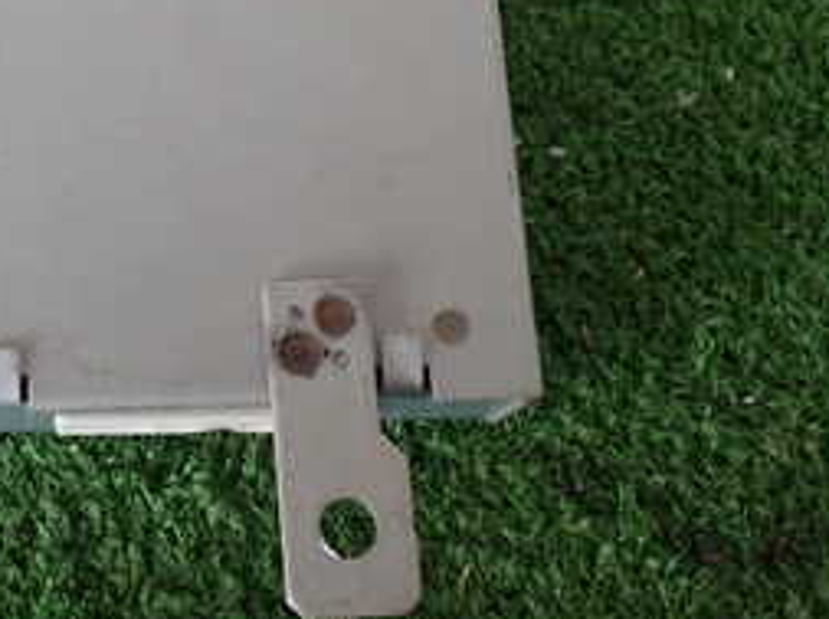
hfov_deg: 24.9
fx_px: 1817
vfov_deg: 18.8
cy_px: -10
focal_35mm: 76
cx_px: 75
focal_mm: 5.79
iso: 200
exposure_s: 1/50
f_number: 2.4
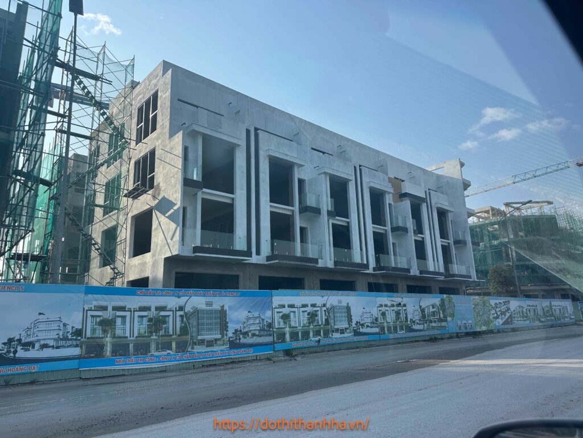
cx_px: 292
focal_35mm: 24
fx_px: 404
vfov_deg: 56.8
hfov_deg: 71.6
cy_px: 219
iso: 80
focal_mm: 6.86
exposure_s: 1/540
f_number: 1.8
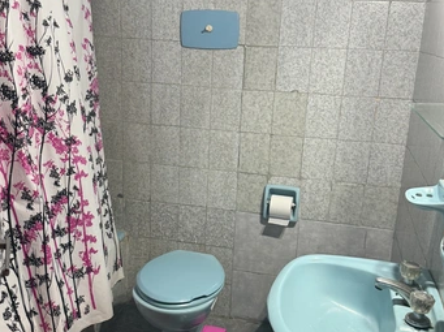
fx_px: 397
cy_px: 178
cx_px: 216
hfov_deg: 58.4
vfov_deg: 45.3
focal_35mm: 31
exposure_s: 1/50
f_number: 1.78
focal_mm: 6.76
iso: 250
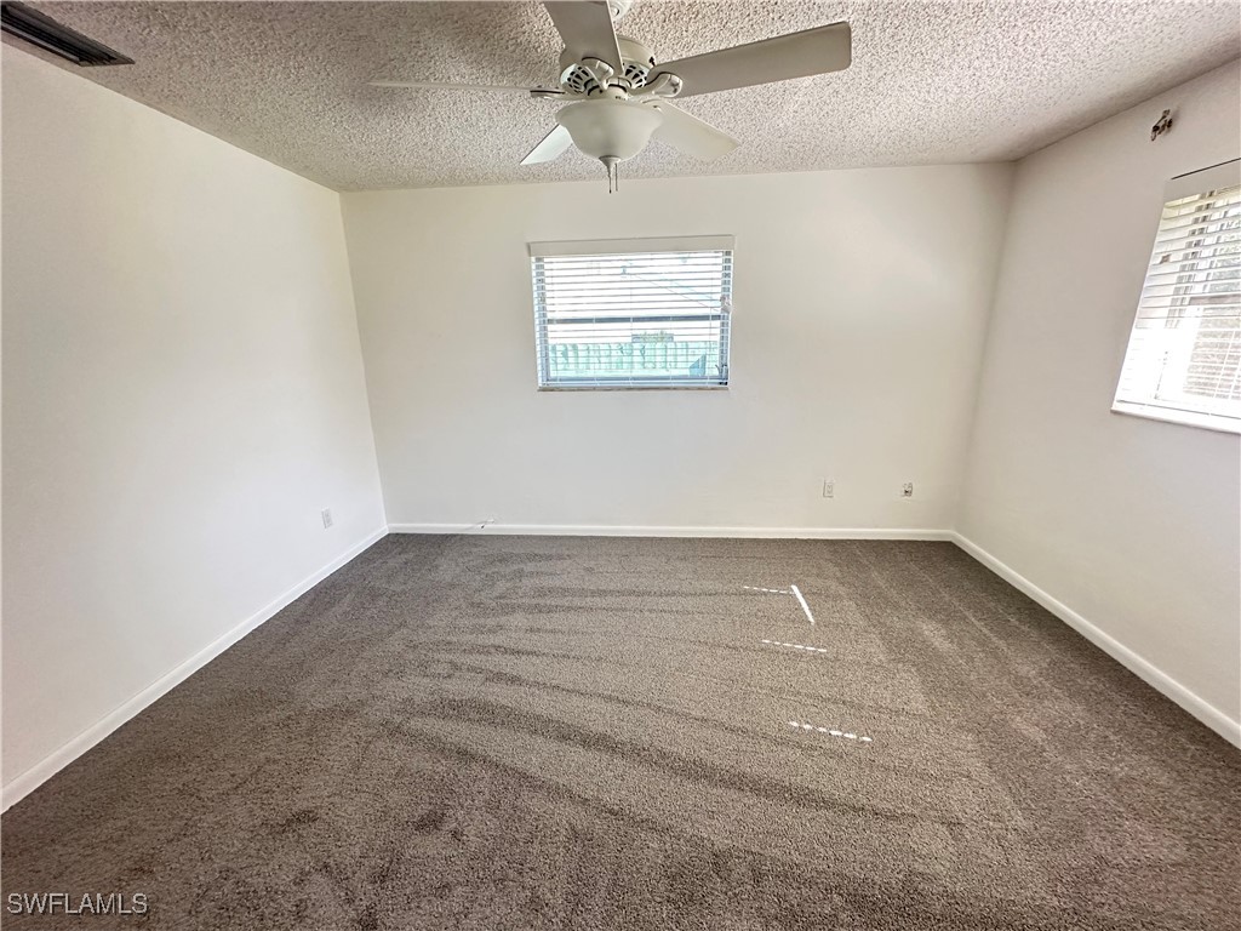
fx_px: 502
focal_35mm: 14
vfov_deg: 85.7
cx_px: 620
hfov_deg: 102.1
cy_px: 466
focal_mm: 2.22
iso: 320
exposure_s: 1/94
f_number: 2.2
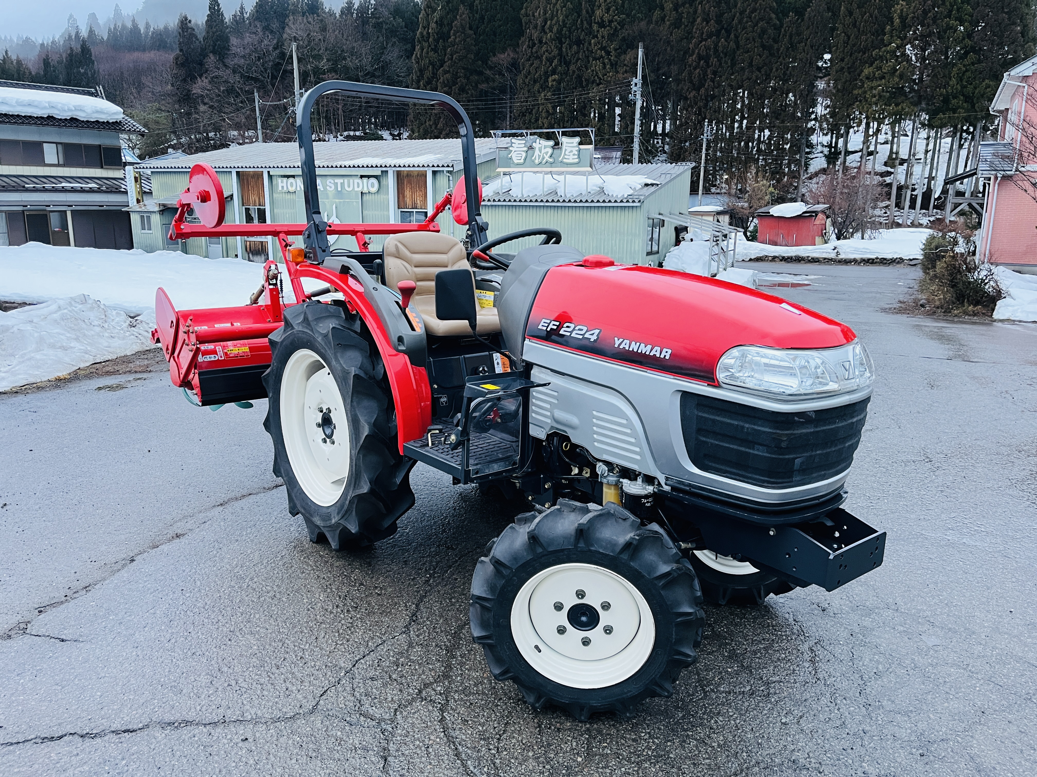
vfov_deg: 53.1
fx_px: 779
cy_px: 388
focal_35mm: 26
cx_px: 518
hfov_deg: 67.3
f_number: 1.6
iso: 250
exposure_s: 1/60
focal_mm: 5.1
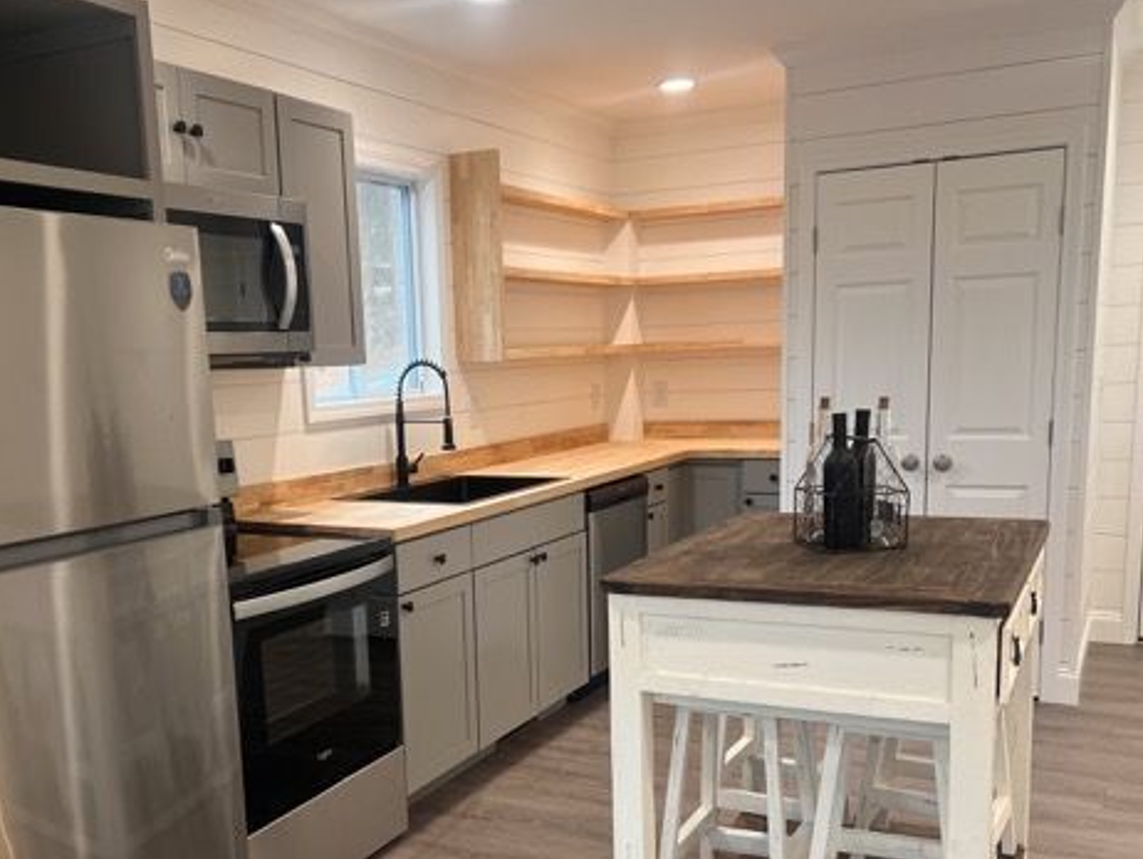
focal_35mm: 36
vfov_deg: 39.2
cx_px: 470
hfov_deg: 51.1
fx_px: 1189
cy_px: 582
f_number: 1.5
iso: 125
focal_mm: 5.7
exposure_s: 1/120
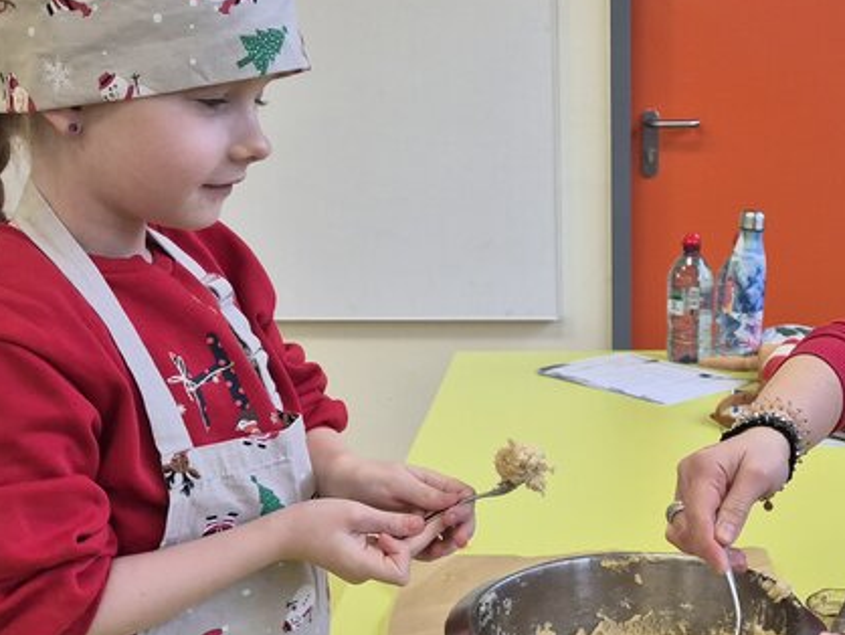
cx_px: 675
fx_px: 1343
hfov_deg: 33.9
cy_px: 441
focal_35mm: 55
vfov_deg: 26.4
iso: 100
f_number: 1.8
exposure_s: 1/180
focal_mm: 5.4
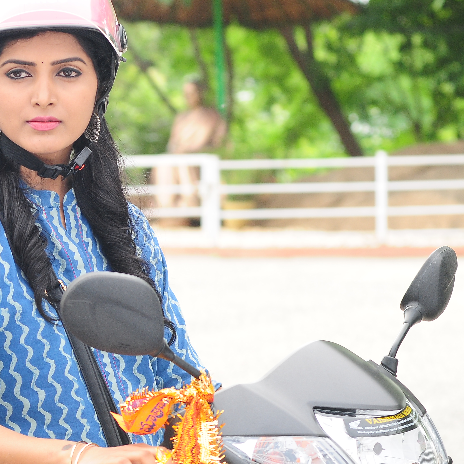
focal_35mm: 211
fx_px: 3200
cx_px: -5
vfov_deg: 8.3
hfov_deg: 8.2
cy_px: 154
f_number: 5.6
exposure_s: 1/200
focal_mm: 80
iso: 320
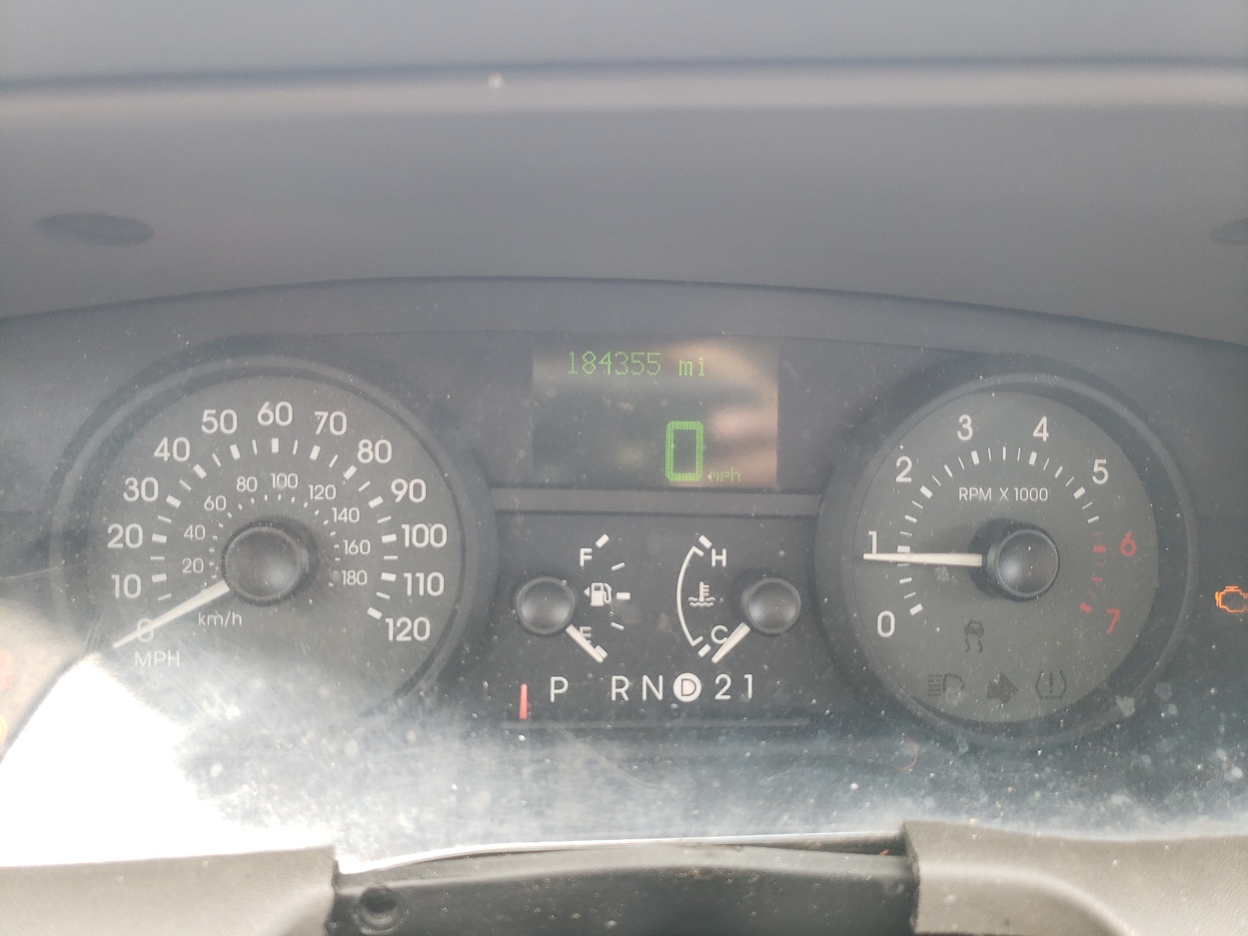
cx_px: 624
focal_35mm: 26
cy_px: 468
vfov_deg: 53.1
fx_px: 937
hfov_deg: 67.3
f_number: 1.5
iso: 53
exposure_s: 1/50
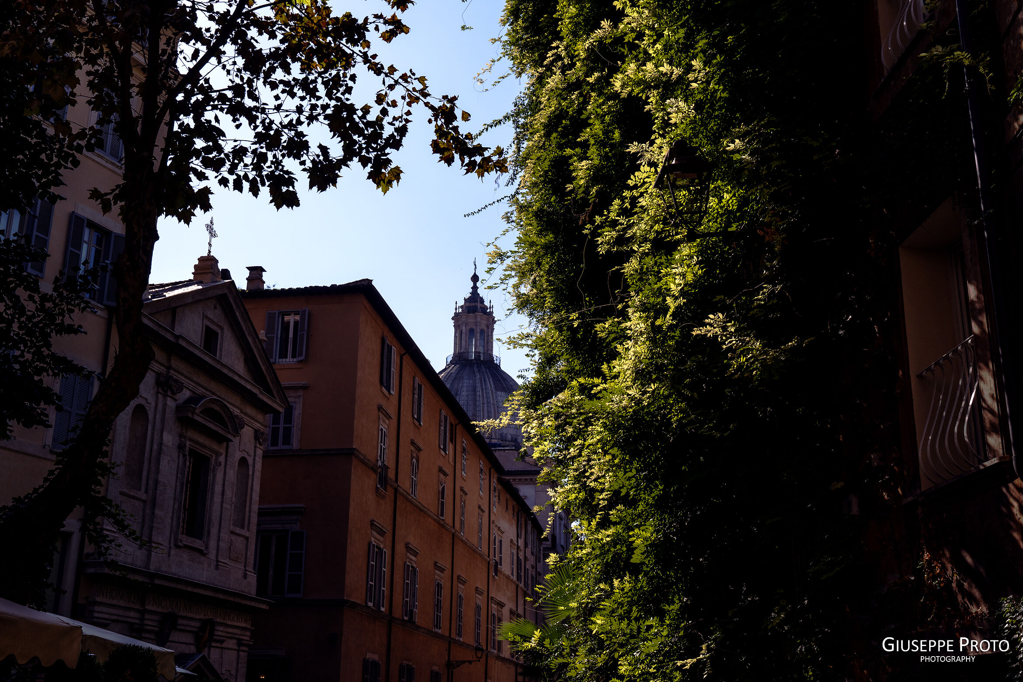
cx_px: 518
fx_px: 1023
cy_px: 337
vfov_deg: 36.9
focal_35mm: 36
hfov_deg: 53.1
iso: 160
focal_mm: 35
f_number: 11
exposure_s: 1/320
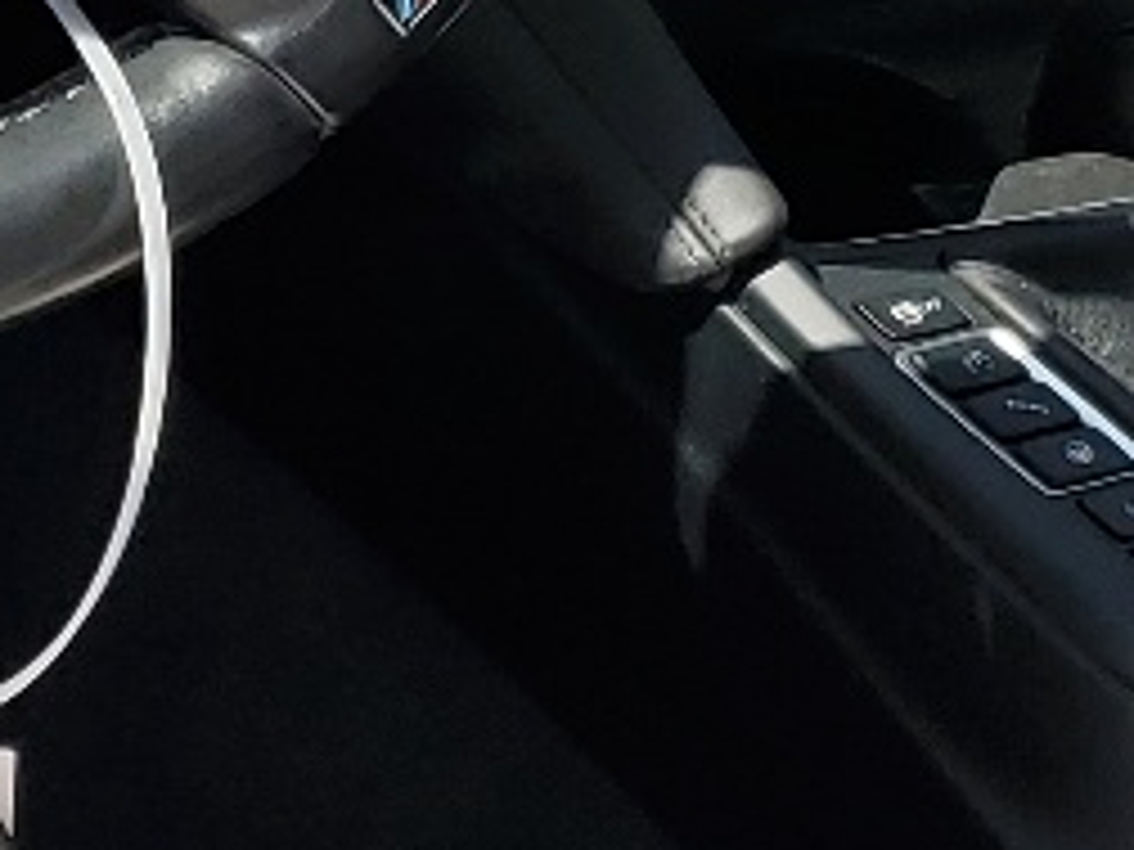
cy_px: 270
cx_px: 342
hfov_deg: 12.0
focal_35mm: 165
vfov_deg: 9.0
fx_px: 5405
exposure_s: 1/2500
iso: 50
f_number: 1.5
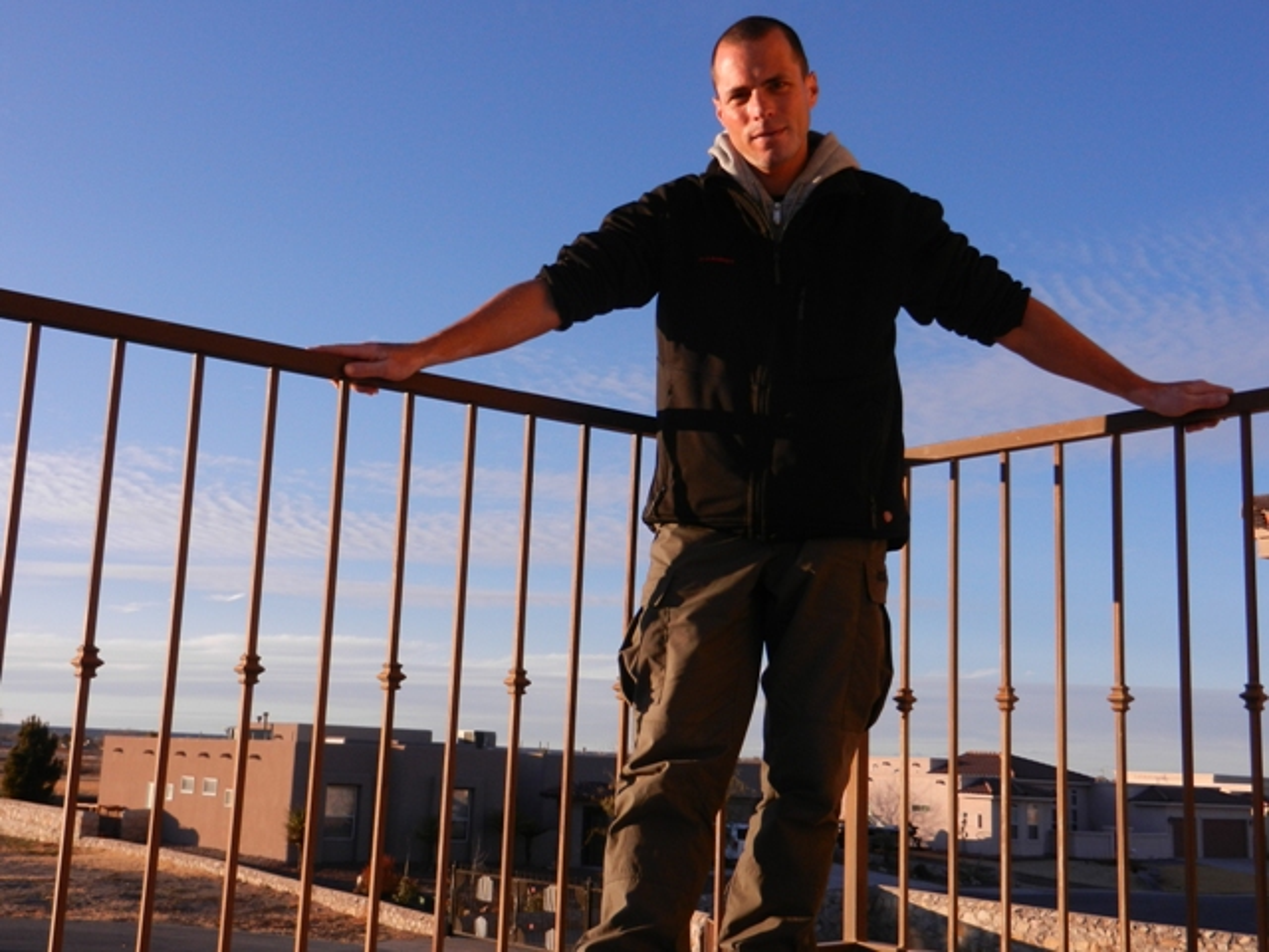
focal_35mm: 38
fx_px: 1393
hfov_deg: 49.0
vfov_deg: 37.7
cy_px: 476
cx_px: 634
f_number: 4
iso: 160
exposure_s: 1/800
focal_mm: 6.9
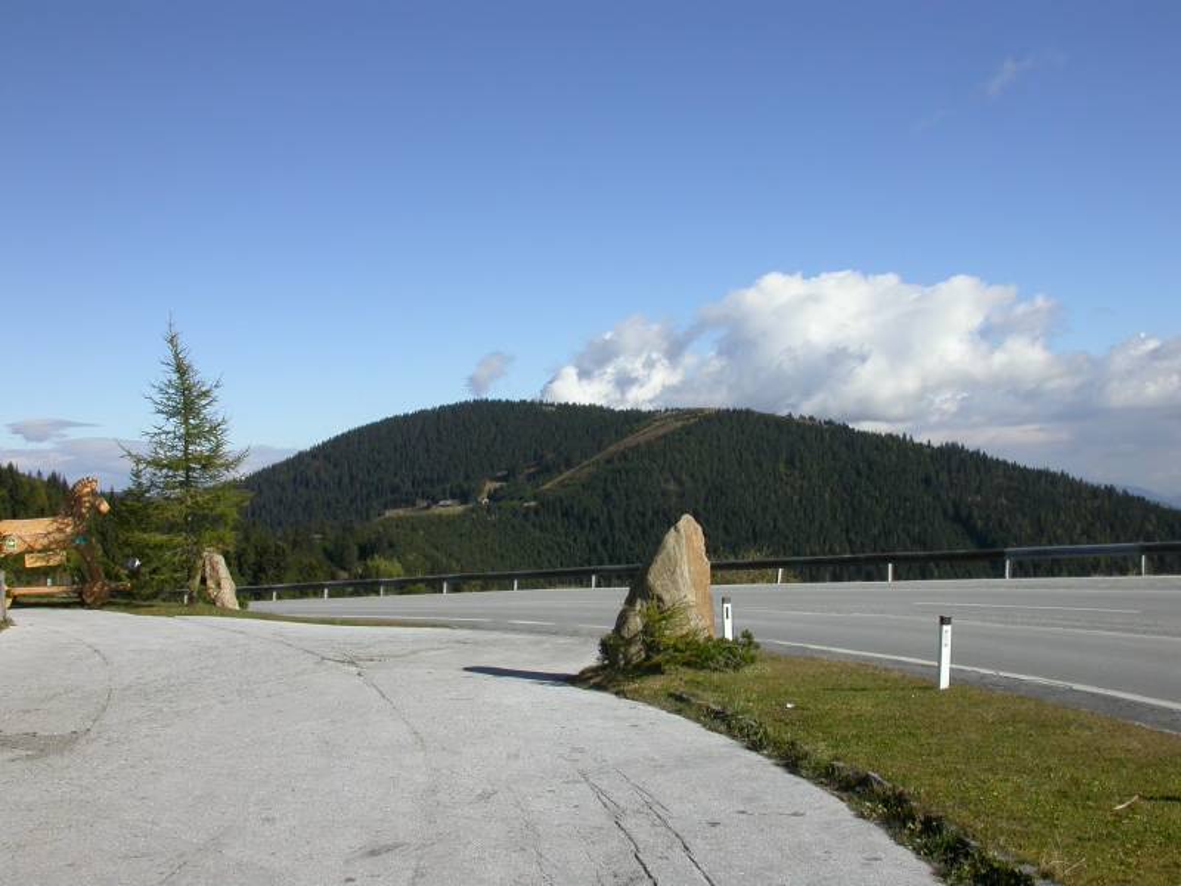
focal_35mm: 38
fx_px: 1296
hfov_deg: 49.0
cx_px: 590
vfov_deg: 37.7
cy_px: 443
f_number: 7.5
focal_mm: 7.85
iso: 100
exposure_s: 1/344
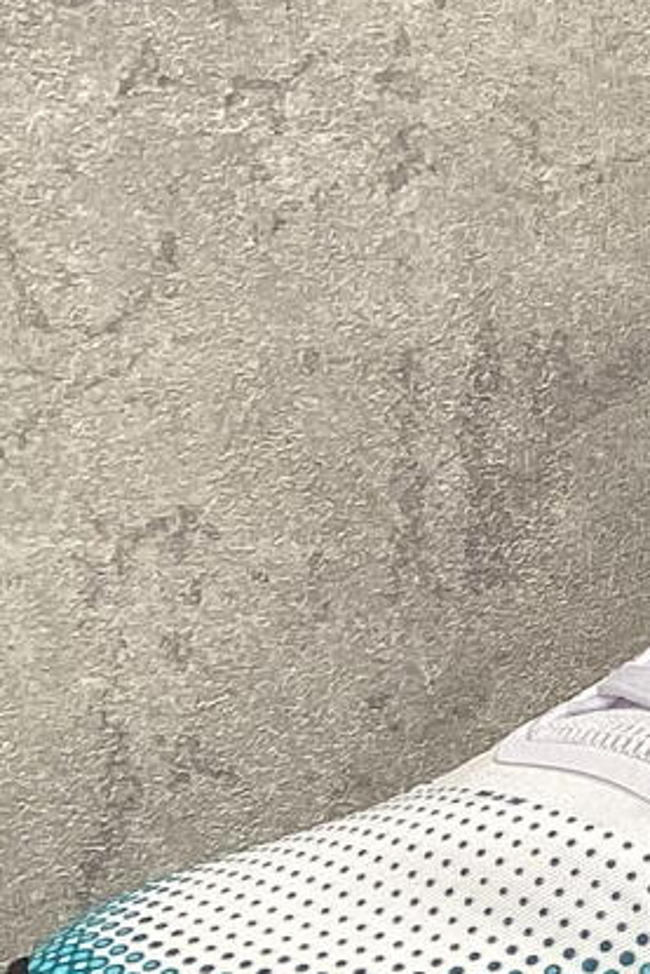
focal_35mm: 149
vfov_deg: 13.7
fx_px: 4032
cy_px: 718
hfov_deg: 8.5
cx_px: 1532
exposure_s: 1/60
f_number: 2.4
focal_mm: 3.3
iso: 64
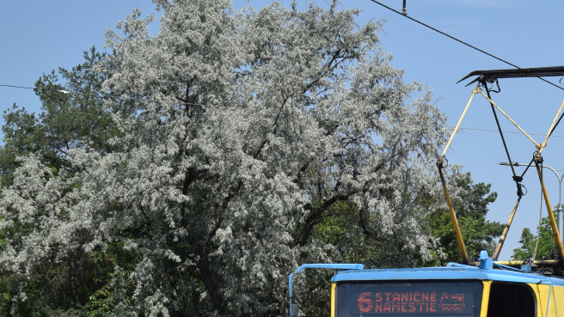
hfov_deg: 15.2
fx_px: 2094
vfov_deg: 8.6
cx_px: 512
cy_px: 262
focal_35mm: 140
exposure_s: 1/1000
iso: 200
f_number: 6.3
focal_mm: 45
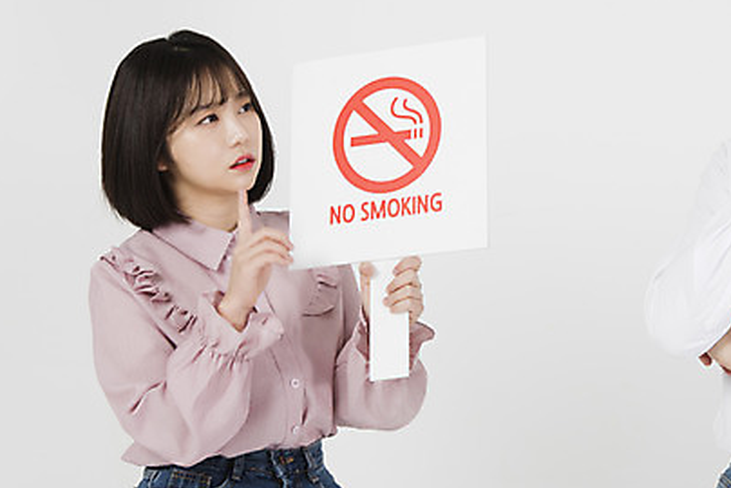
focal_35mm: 166
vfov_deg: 8.3
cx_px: 531
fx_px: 3373
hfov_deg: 12.3
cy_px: 175
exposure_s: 1/125
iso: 100
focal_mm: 112
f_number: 13
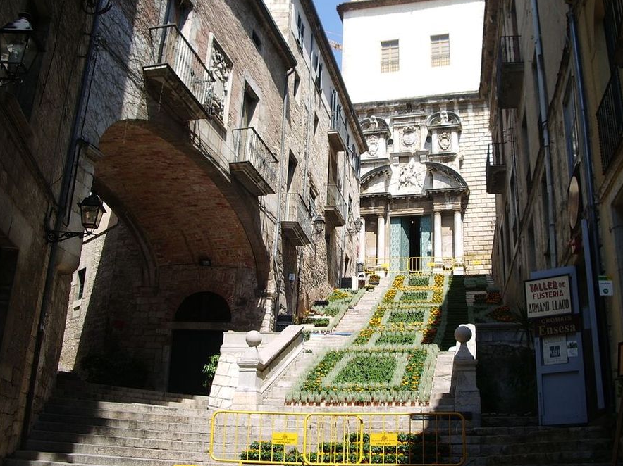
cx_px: 353
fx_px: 720
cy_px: 213
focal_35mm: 40
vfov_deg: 35.9
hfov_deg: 46.7
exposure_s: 1/250
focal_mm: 5.8
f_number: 4.3
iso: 50
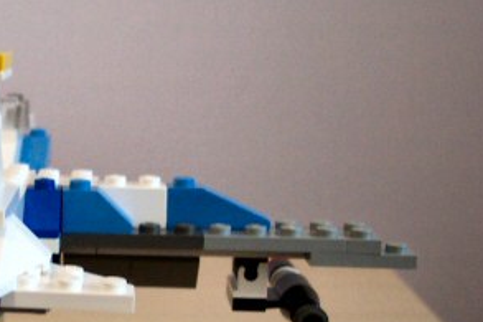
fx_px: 1113
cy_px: 244
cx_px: -8
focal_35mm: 83
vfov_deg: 16.3
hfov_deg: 23.4
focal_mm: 8
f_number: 2.8
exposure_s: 1/30
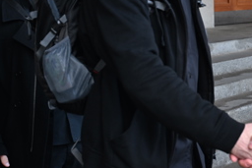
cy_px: 70
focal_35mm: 97
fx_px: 679
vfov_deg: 14.1
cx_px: 334
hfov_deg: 19.3
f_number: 4
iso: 800
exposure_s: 1/250
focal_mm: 36
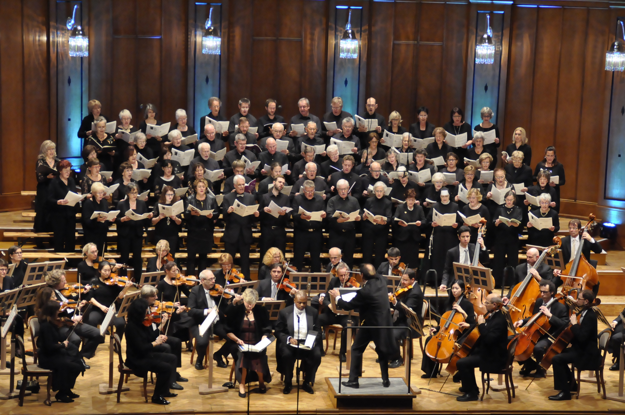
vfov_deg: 13.0
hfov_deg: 19.5
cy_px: 208
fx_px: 1821
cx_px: 312
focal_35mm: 105
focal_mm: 70
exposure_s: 1/125
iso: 3200
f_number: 6.3
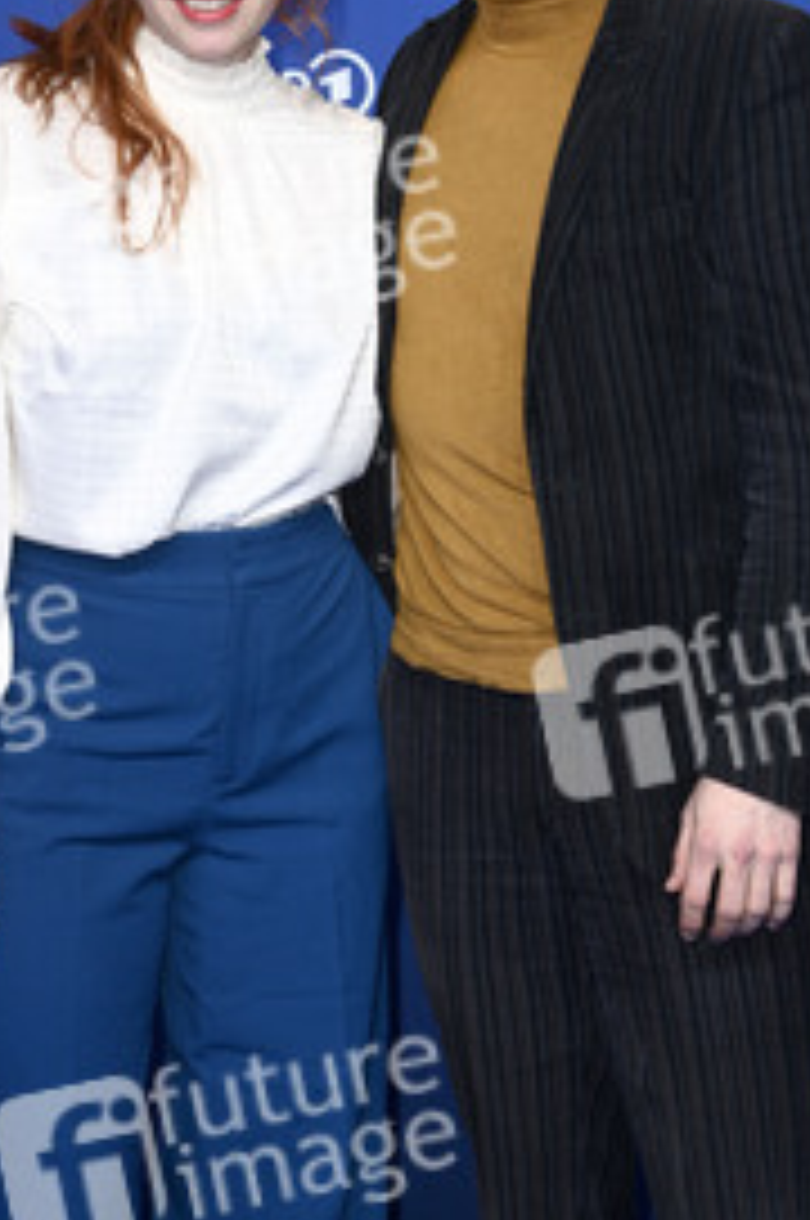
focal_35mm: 121
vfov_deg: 16.9
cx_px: 356
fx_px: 4094
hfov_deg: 11.3
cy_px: 468
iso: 1250
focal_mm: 82
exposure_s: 1/250
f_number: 5.6
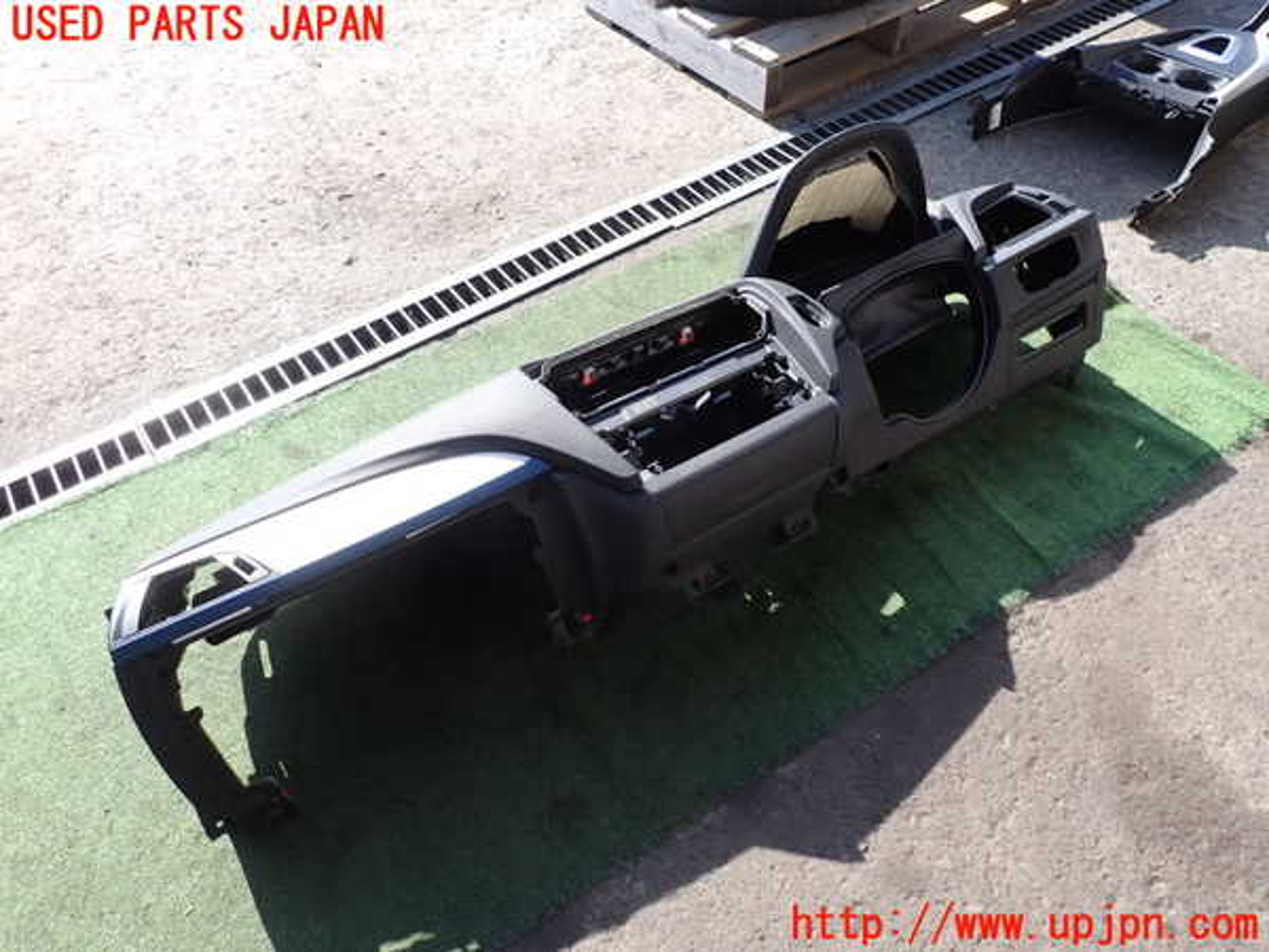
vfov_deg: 54.9
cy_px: 476
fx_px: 916
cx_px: 634
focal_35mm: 25
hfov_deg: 69.4
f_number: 2.8
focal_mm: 4.5
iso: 100
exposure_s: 1/400
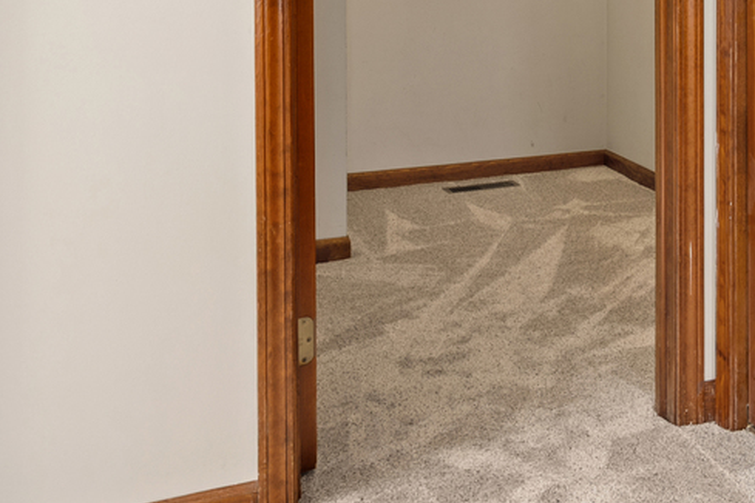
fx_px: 1111
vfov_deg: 23.9
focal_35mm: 53
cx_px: 797
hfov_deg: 33.5
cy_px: -48
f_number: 10
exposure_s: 1
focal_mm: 16
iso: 400
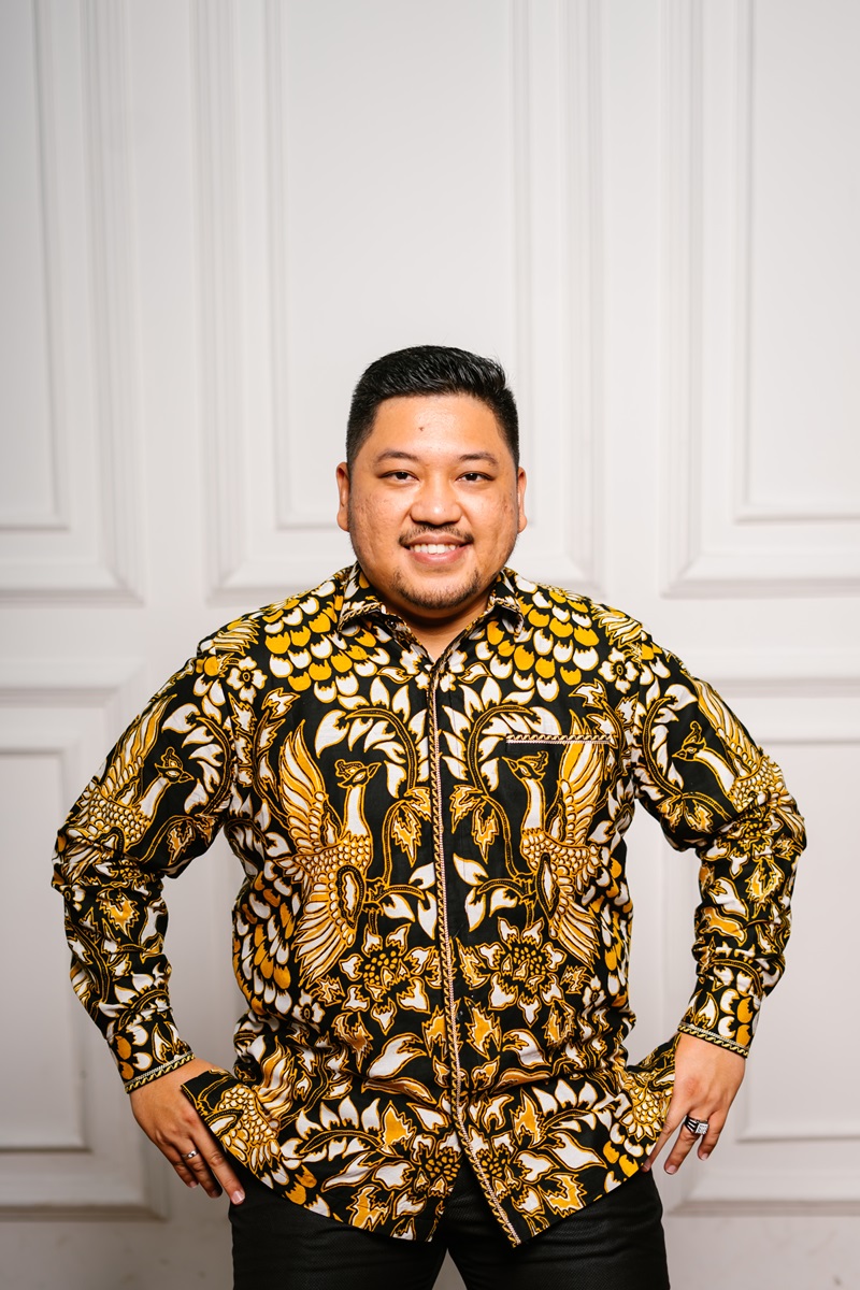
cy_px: 645
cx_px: 430
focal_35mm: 50
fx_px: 1792
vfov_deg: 39.6
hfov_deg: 27.0
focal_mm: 50
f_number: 2.2
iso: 50
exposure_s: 1/100
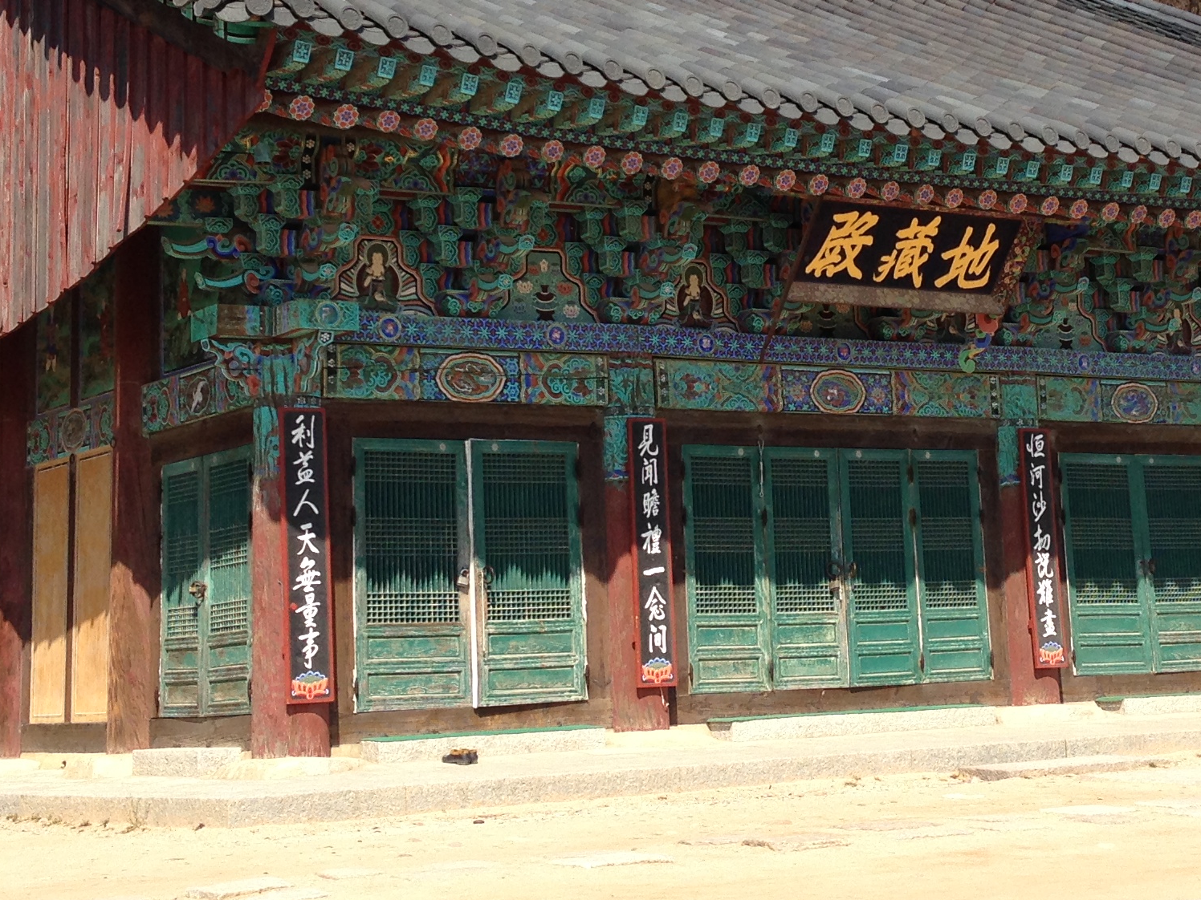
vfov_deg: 20.3
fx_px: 2498
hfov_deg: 27.0
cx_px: 697
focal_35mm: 72
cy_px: 237
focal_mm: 4.12
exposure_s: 1/1427
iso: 50
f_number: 2.4
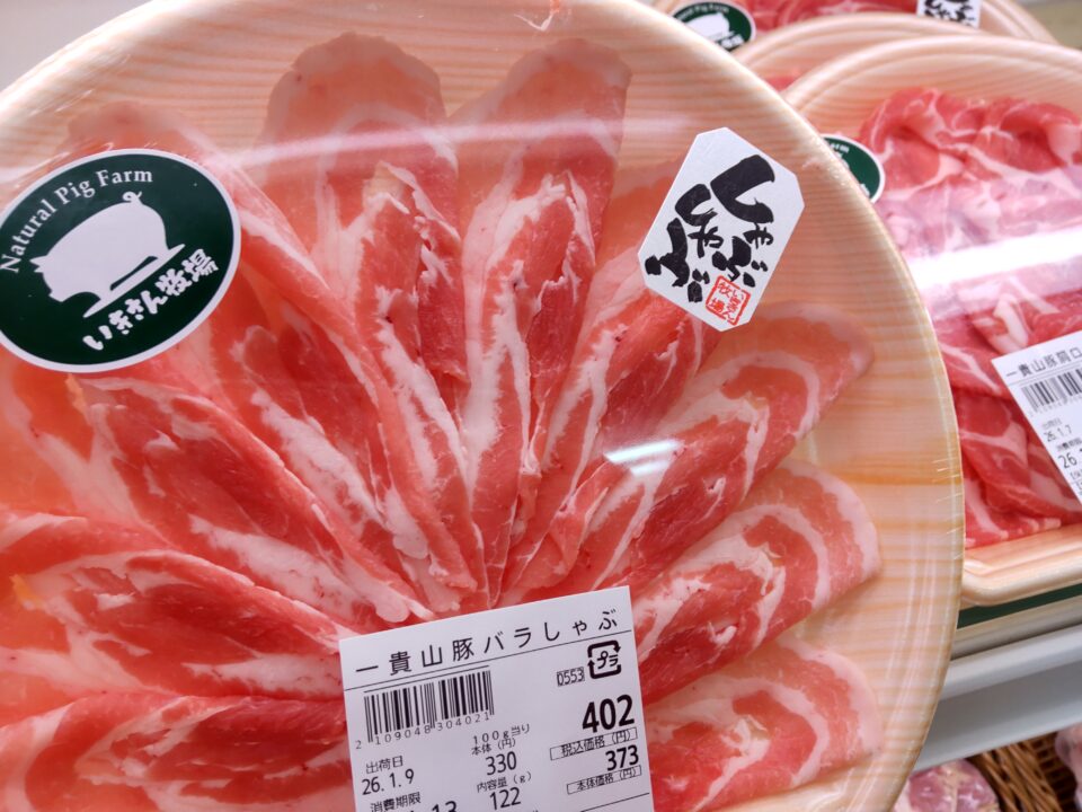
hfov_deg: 71.6
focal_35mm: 24
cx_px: 541
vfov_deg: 56.8
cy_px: 406
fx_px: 750
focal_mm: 3.43
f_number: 2
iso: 56
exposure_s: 1/60
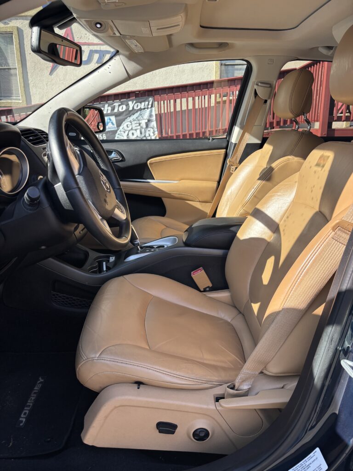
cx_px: 176
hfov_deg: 53.1
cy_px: 236
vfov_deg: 67.3
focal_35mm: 26
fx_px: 354
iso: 50
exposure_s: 1/604
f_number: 1.6
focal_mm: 5.96
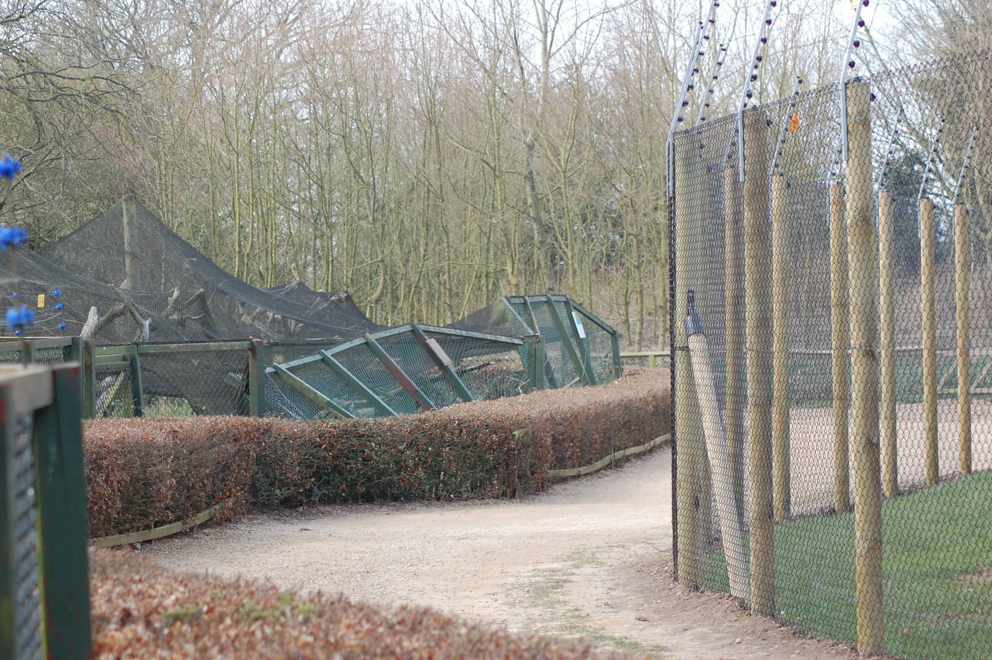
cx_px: 496
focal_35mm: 128
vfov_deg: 10.7
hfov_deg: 16.1
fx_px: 3510
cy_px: 330
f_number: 5.6
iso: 400
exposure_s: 1/500
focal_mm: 85
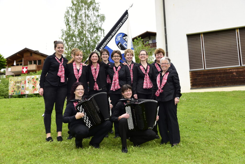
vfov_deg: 35.1
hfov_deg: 50.7
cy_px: 82
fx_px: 259
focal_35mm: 38
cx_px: 122
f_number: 5.6
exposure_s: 1/125
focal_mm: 38
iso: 100
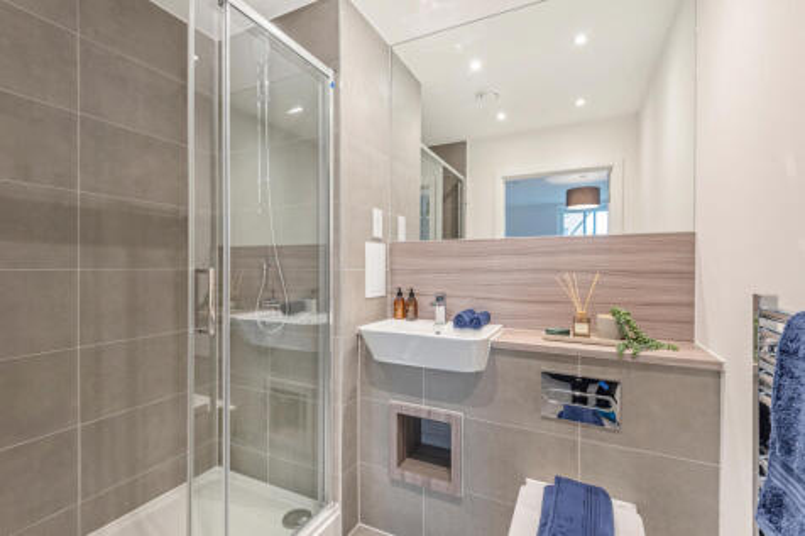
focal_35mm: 16
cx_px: 402
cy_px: 268
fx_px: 358
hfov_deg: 96.8
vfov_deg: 73.7
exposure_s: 1/5
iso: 250
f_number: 8
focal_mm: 16
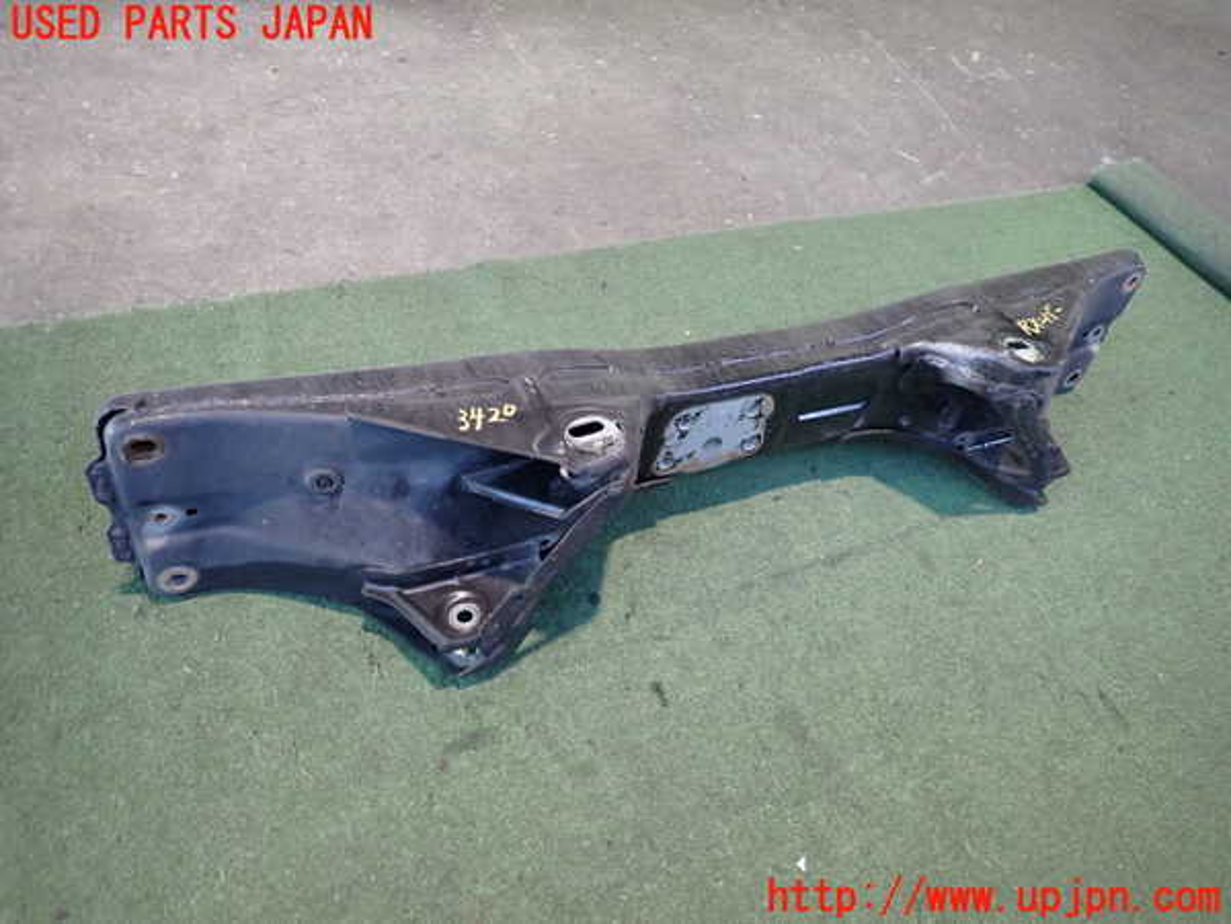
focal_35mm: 25
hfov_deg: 69.4
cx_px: 616
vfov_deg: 54.9
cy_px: 462
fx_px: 889
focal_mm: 4.5
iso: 400
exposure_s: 1/30
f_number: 2
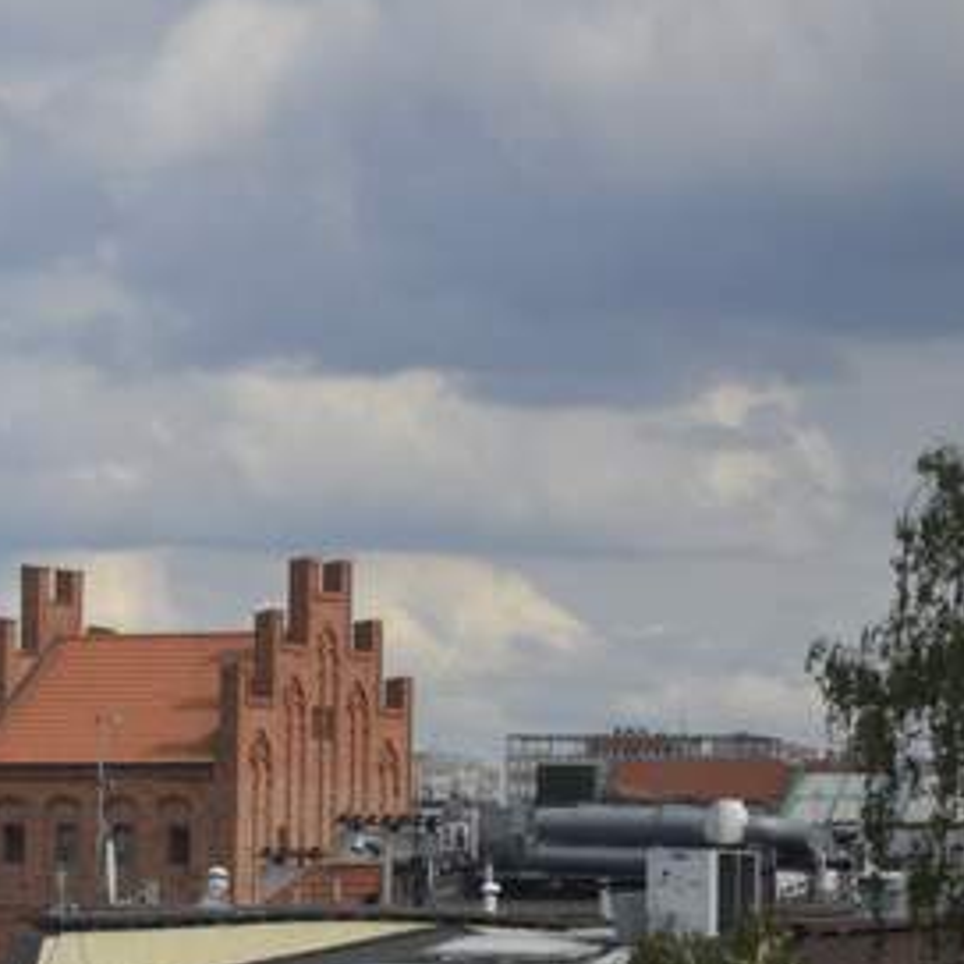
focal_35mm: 206
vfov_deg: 8.5
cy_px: 688
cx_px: -358
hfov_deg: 8.3
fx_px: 6498
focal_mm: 55
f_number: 5.6
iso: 400
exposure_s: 1/1600
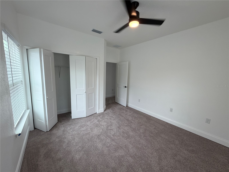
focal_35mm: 14
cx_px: 114
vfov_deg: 85.7
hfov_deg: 102.1
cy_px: 86
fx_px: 93
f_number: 2.2
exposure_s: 1/120
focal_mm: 2.22
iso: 80
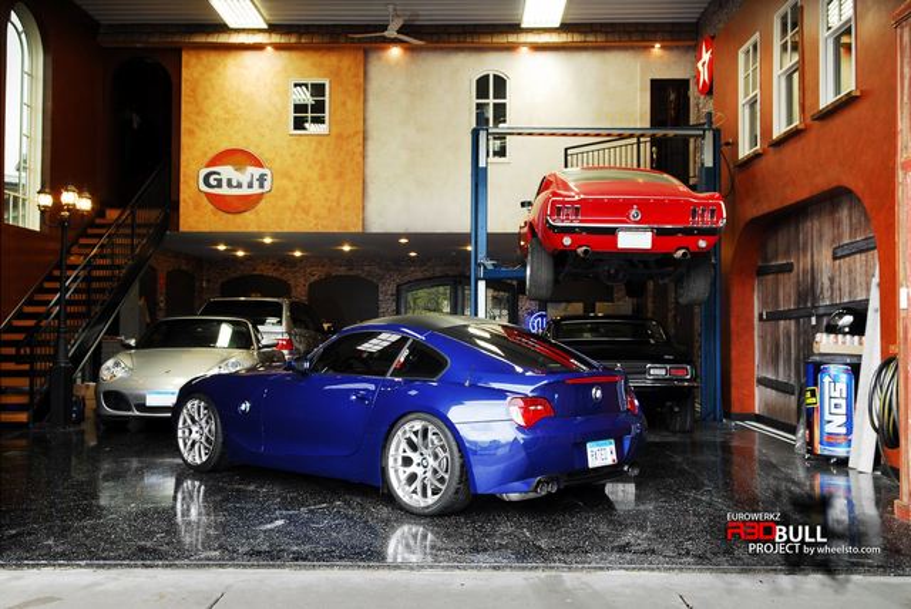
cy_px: 304
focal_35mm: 36
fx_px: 912
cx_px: 456
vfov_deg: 36.9
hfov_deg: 53.1
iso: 100
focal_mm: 24
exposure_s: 1/25
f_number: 6.3
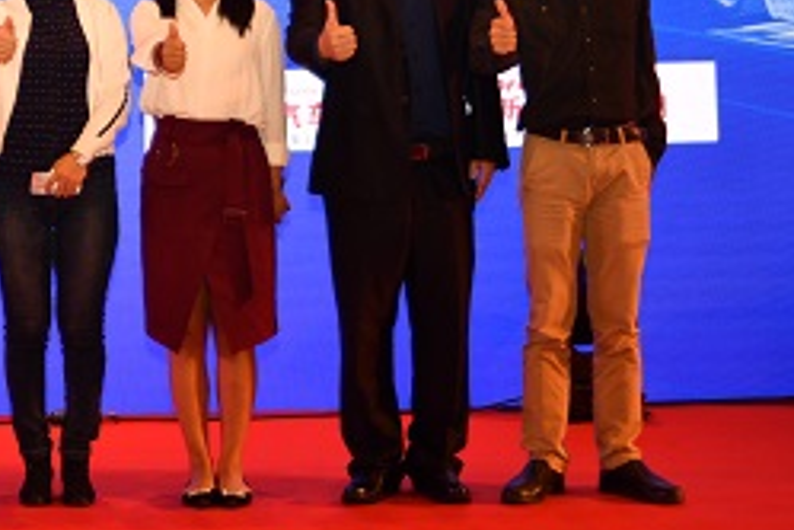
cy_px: -118
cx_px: -64
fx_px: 1985
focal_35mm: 90
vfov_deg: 14.7
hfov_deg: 21.5
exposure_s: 1/125
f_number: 3.3
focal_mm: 35
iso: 400
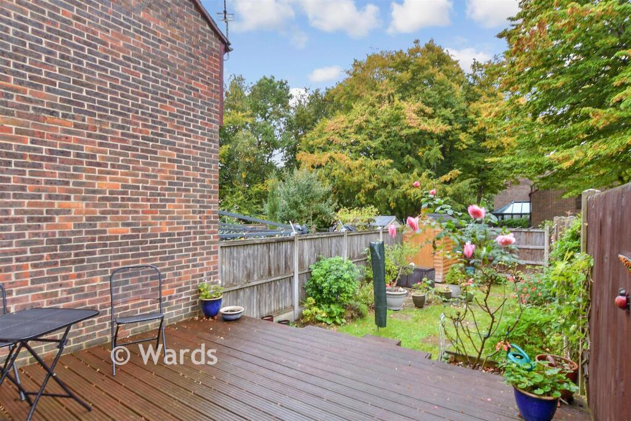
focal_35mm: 15
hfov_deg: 100.4
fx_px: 263
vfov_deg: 77.3
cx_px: 316
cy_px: 210
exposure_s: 1/8
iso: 160
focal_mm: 10
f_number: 8
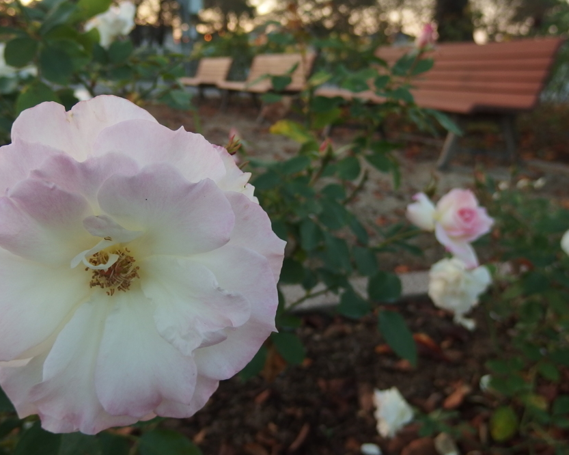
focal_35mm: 30
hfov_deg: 58.4
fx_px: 505
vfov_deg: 48.5
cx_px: 233
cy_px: 231
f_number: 2.5
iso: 100
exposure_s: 1/160
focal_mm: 4.7
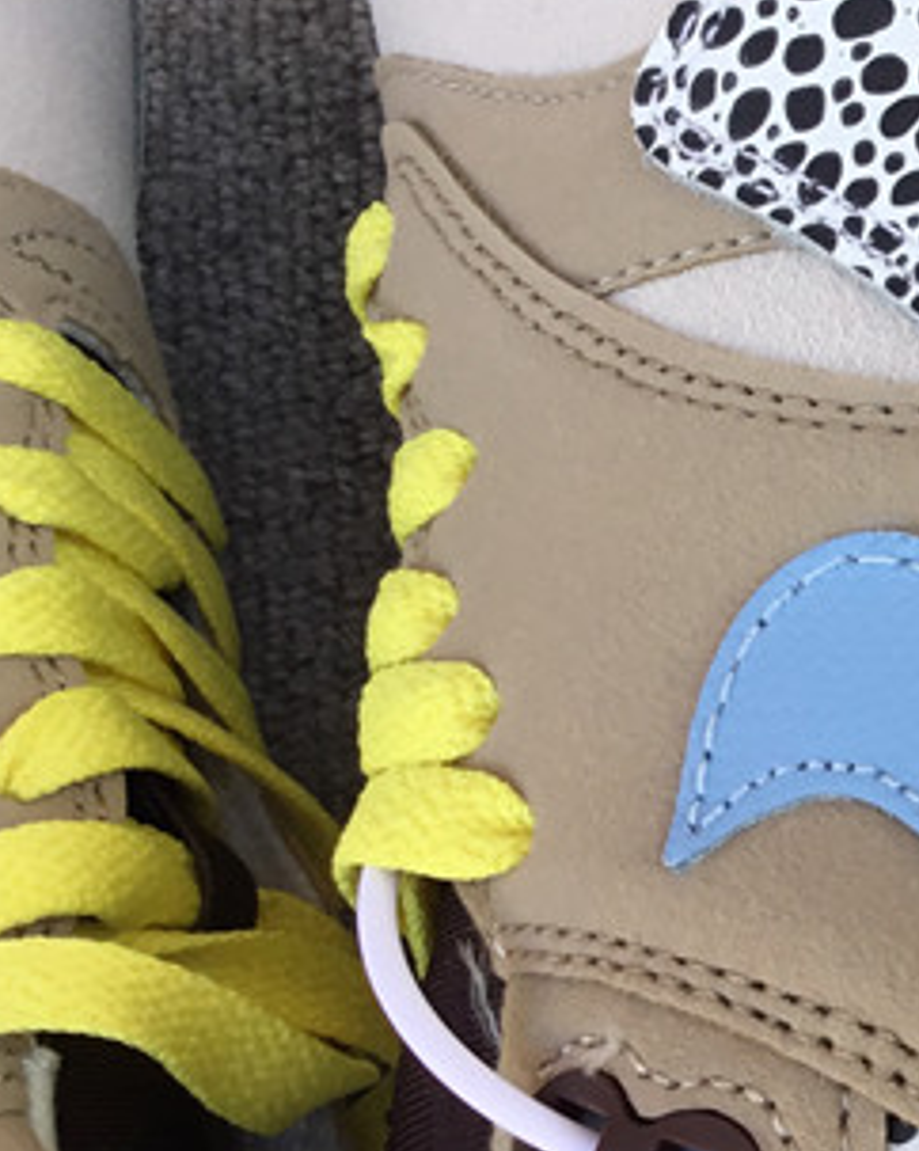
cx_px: 1447
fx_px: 3063
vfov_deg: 21.3
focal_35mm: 90
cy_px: 617
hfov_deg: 15.5
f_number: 2.4
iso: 25
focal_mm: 3.3
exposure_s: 1/127
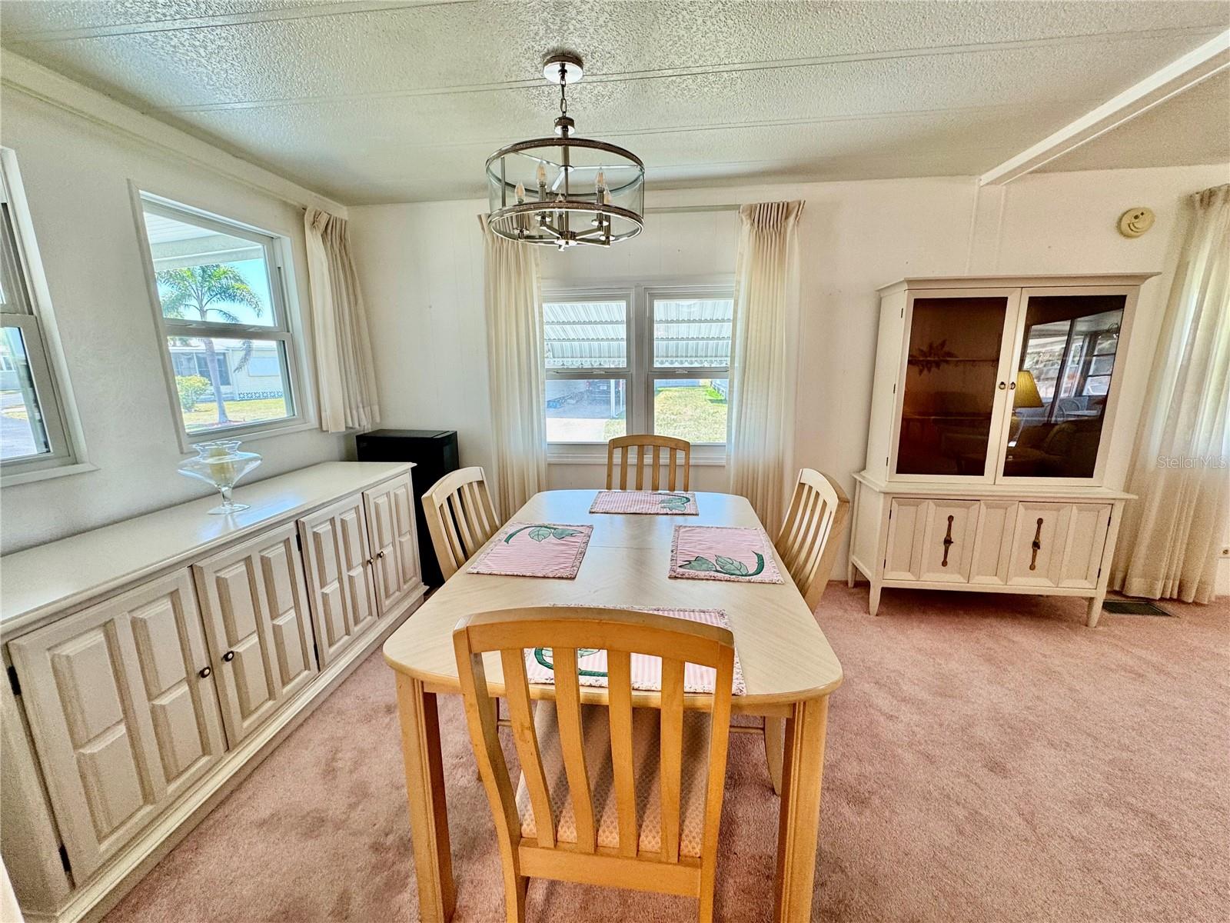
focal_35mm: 14
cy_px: 462
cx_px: 615
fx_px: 497
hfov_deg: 102.1
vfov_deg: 85.7
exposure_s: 1/120
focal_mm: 2.22
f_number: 2.2
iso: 100
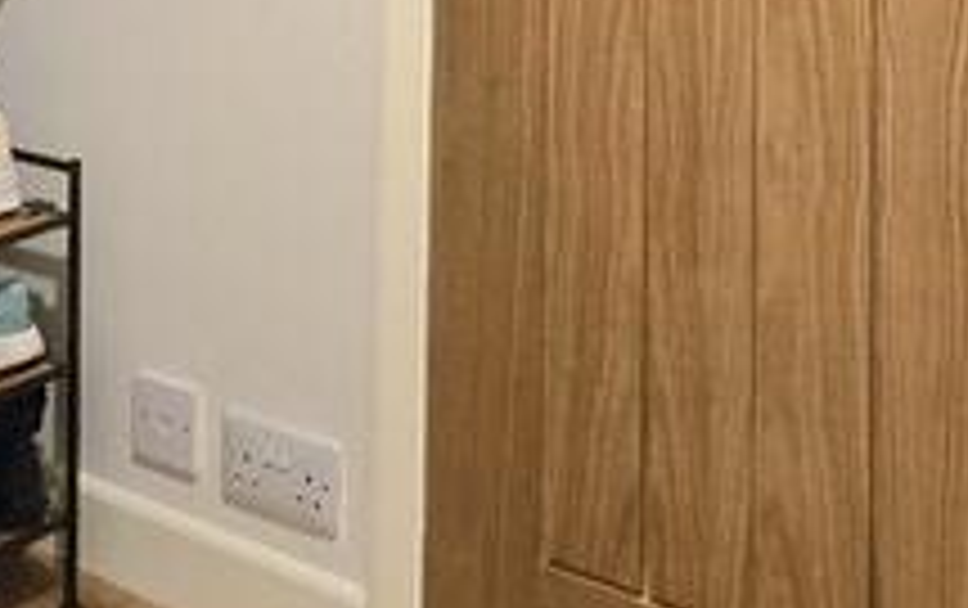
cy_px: -437
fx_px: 1691
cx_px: 207
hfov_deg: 31.2
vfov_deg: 17.2
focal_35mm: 64
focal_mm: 2.2
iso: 1000
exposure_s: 1/50.3
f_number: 2.2
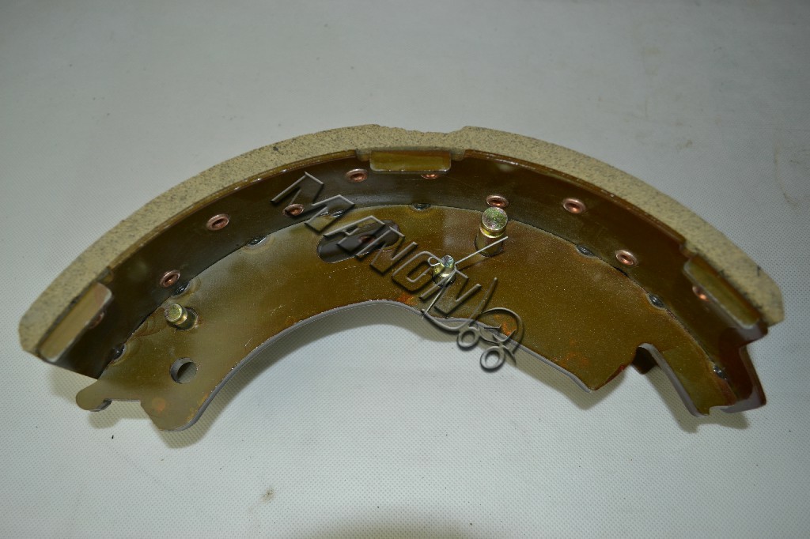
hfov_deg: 67.4
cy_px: 270
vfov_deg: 47.9
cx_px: 405
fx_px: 607
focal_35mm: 27
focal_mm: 18
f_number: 3.5
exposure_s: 1/200
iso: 100
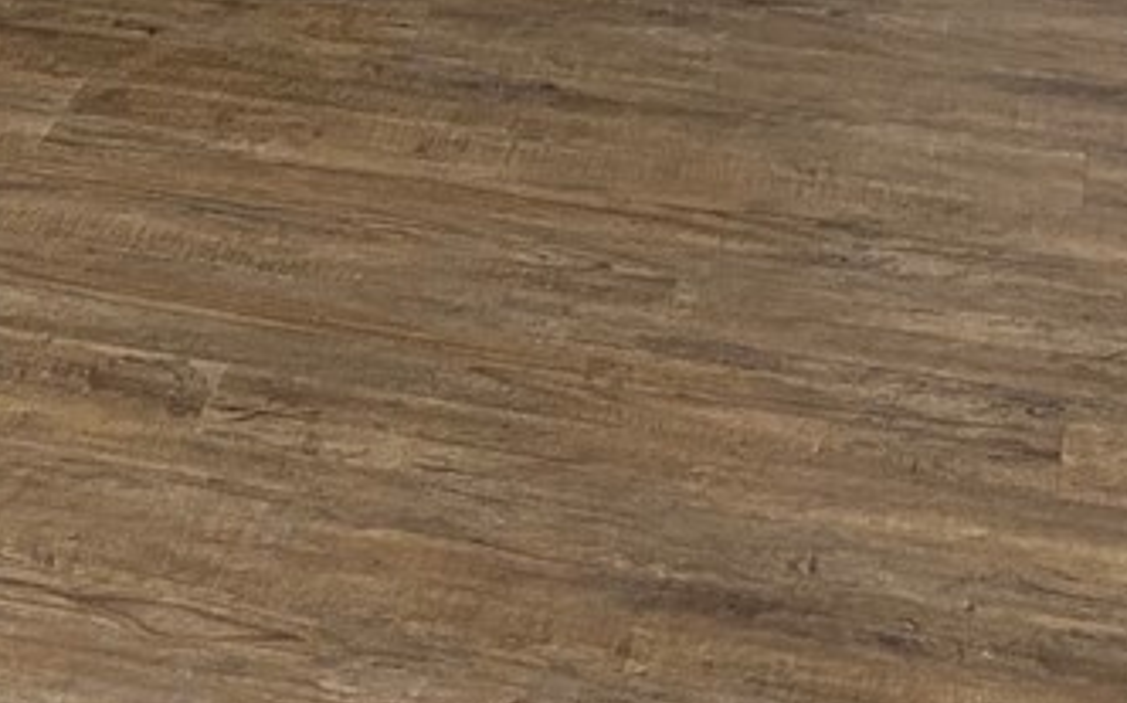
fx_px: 4082
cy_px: -934
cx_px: -261
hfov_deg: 15.1
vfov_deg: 9.0
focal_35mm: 133
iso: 80
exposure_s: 1/60
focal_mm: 4.25
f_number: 1.8
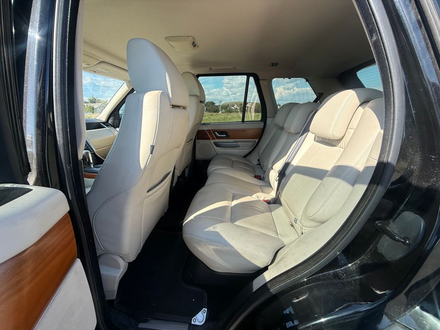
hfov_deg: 102.1
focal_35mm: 14
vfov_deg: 85.7
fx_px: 178
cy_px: 165
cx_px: 220
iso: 64
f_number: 2.2
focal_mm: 2.22
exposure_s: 1/531
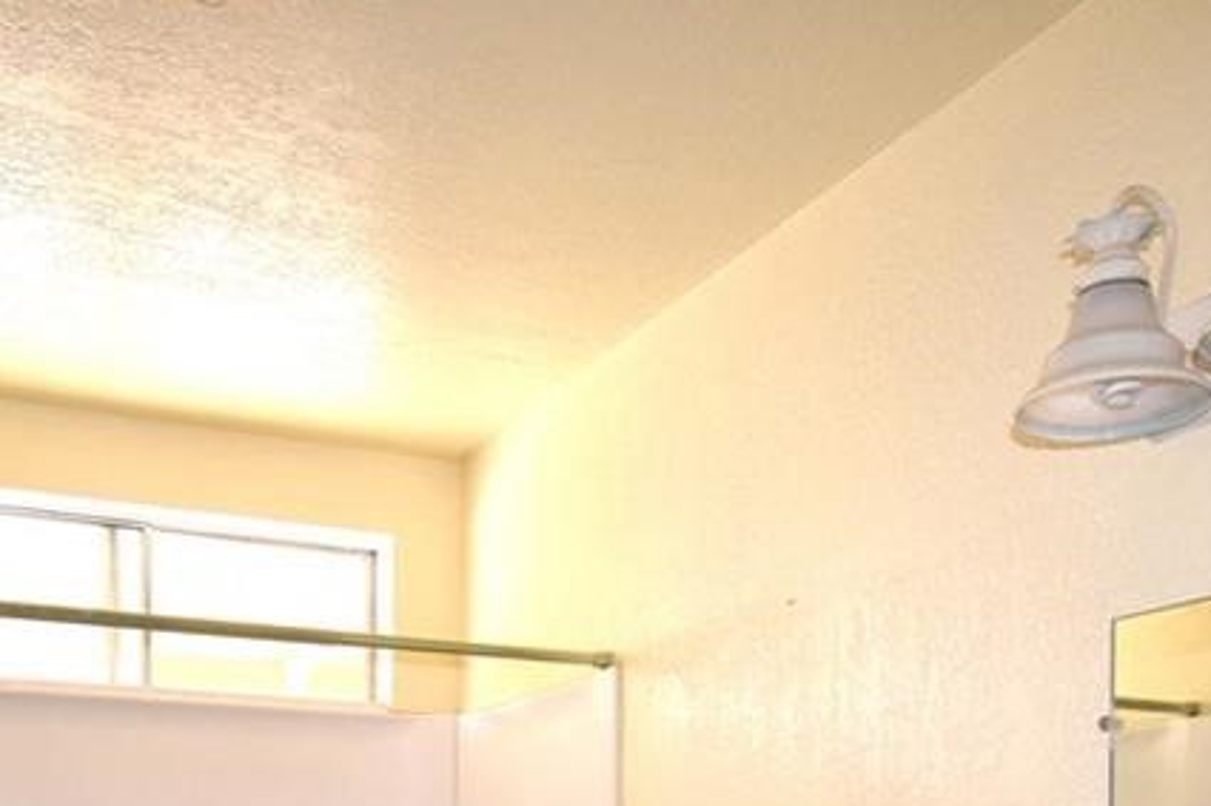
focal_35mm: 42
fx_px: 1399
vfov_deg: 28.3
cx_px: 501
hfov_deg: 46.6
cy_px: 948
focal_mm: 11.5
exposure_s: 1/60
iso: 1100
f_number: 4.8
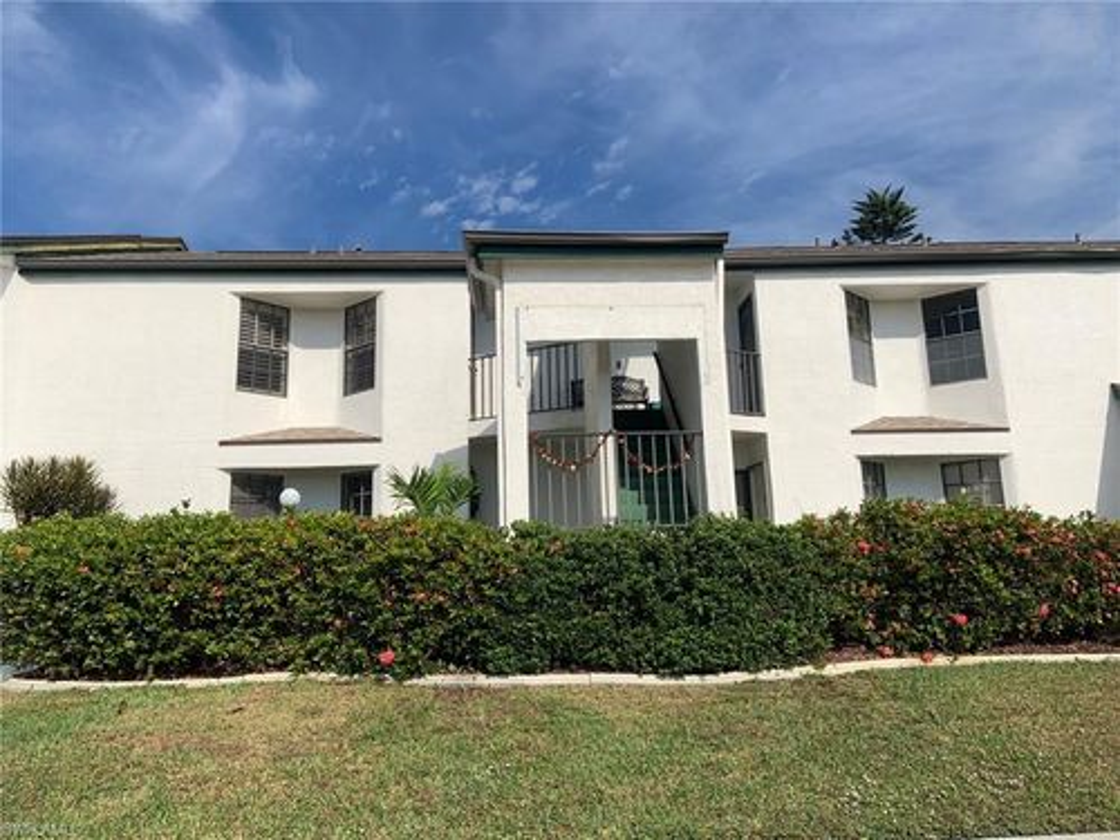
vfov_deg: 53.1
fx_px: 841
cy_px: 420
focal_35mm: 26
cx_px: 560
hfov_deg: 67.3
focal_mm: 4.25
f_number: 1.8
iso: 25
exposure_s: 1/4902
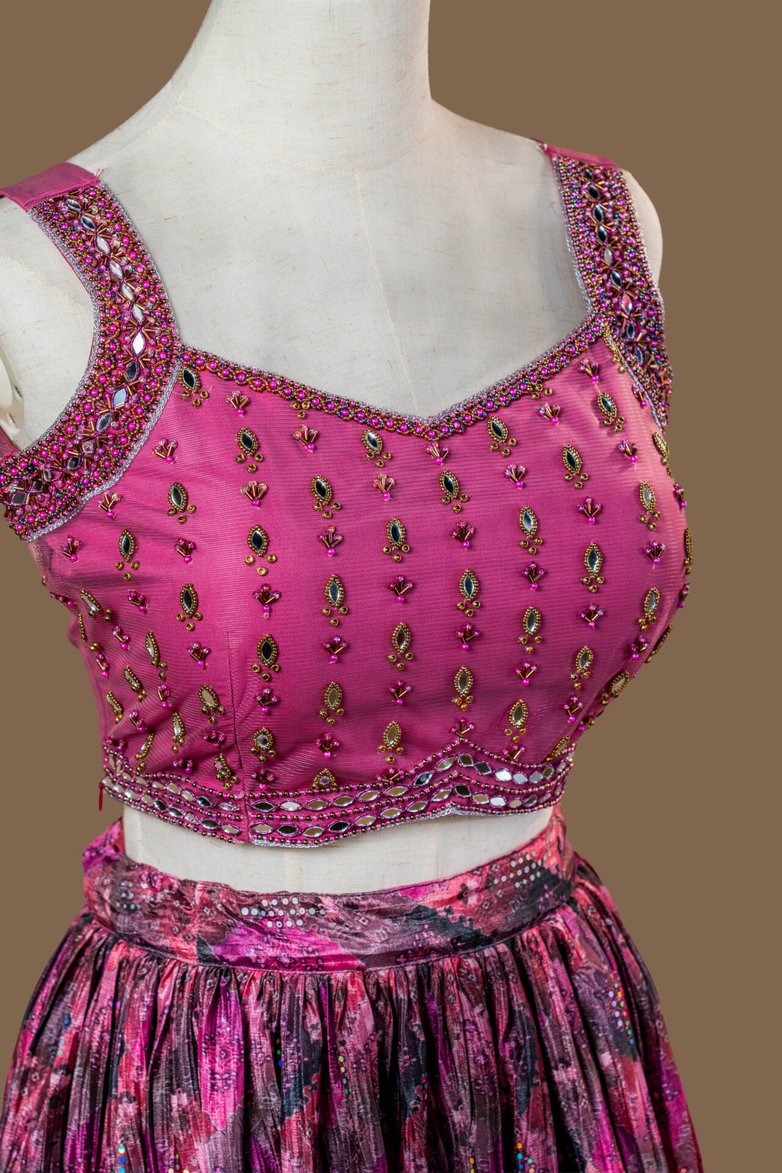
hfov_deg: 13.0
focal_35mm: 105
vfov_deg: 19.5
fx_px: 3421
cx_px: 391
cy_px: 586
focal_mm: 105
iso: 100
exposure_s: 1/125
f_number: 8
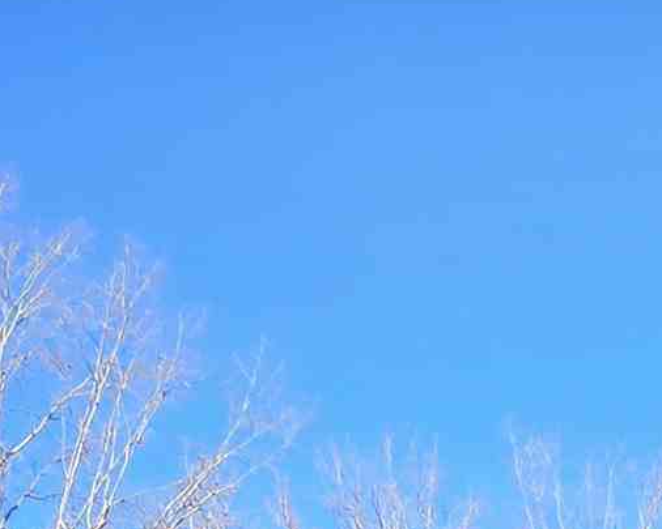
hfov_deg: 23.9
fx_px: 1509
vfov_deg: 12.5
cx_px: 627
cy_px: 1446
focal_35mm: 77
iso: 40
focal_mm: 2.2
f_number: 1.9
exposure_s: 1/577
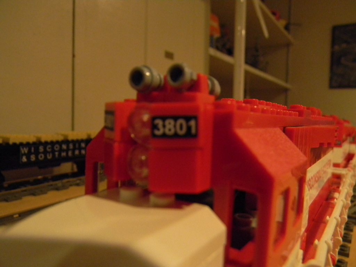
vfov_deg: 49.7
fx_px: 288
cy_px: 134
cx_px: 178
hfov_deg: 63.4
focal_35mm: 28
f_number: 3.5
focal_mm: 5
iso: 400
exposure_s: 1/27.7
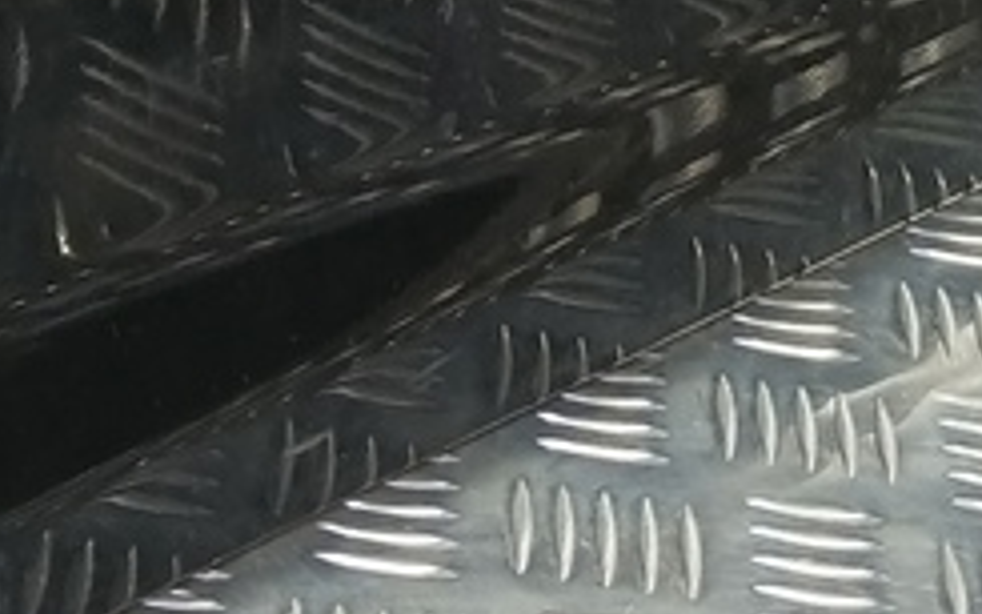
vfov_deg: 11.6
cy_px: -594
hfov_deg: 20.4
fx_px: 2729
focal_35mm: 102
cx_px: 449
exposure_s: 1/33.3
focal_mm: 4.11
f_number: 1.6
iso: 200
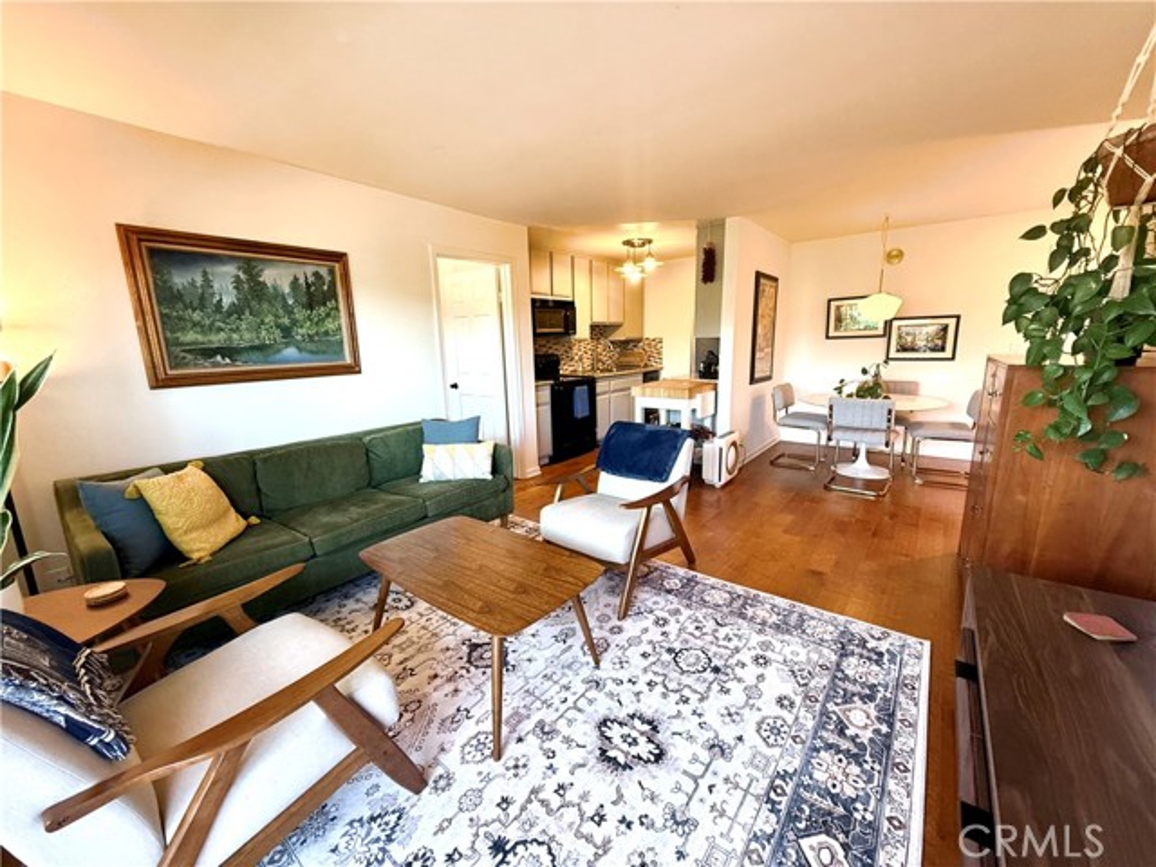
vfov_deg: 85.7
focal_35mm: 14
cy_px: 434
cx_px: 578
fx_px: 468
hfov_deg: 102.1
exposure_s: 1/60
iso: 250
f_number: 2.2
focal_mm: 2.22
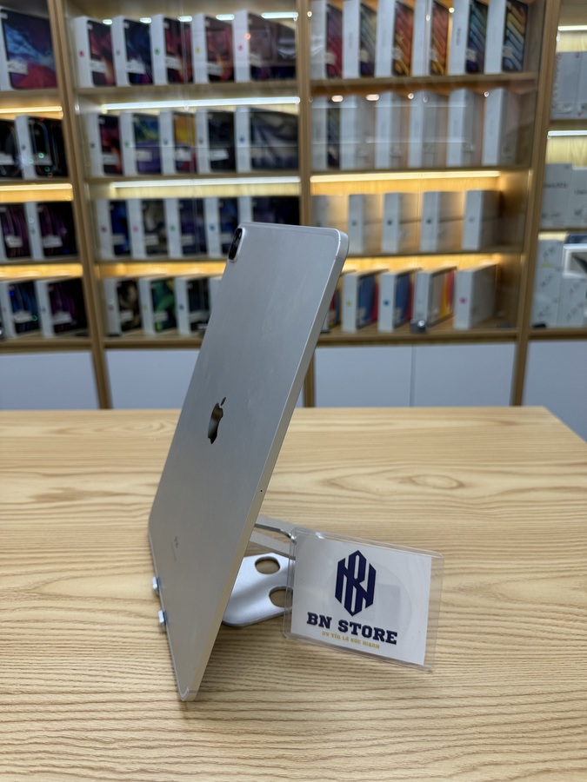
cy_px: 391
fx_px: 543
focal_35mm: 24
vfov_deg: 71.6
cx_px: 294
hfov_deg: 56.8
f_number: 1.78
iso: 50
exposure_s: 1/120
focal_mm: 6.76
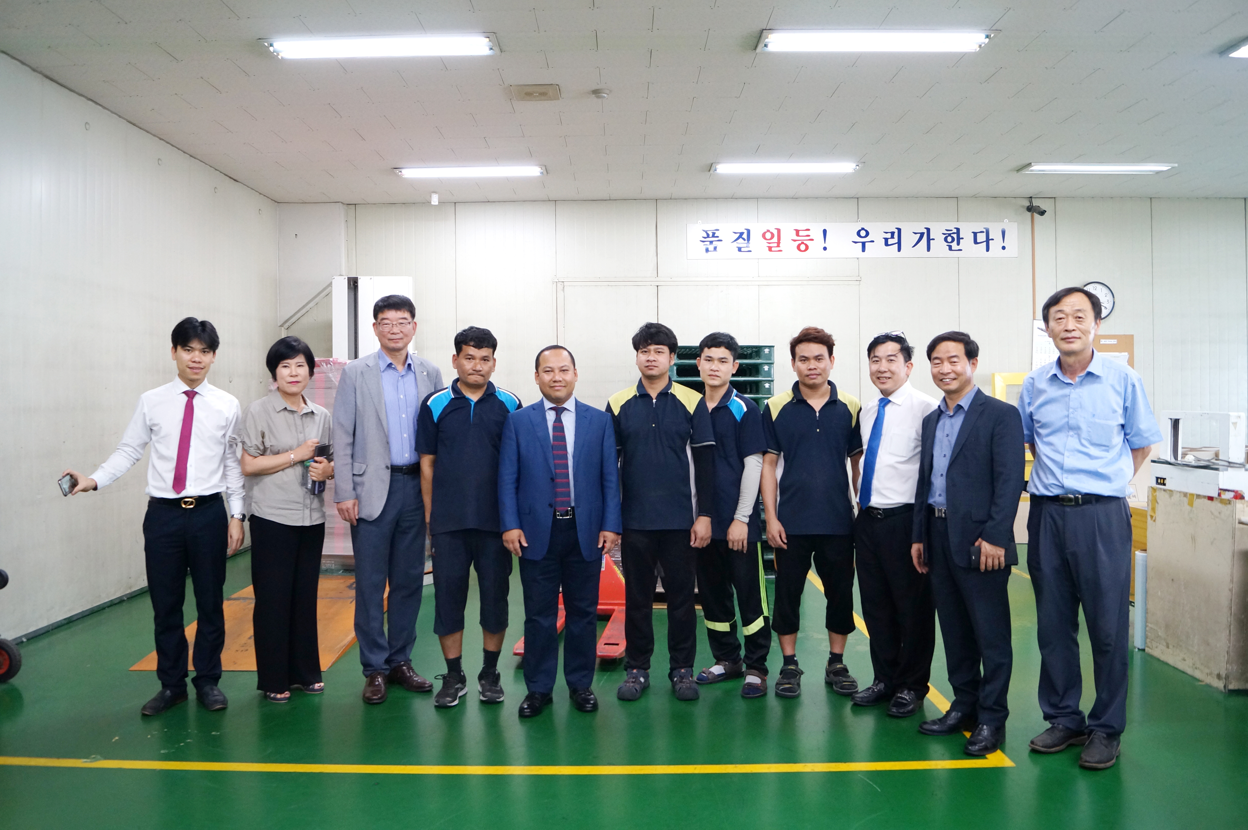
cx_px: 624
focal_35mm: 27
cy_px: 415
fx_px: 935
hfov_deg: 67.4
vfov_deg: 47.8
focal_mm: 18
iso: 800
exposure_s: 1/60
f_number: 4
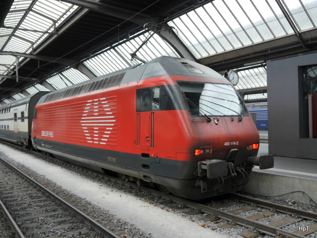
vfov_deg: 41.8
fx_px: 311
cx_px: 158
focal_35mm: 34
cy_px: 119
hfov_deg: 54.0
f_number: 4
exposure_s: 1/60
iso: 400
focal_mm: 17
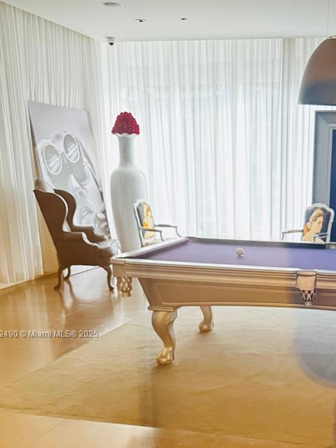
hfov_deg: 31.8
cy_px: 334
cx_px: 281
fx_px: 570
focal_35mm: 44
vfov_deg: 41.7
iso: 1000
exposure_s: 1/40
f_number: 1.78
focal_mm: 6.76
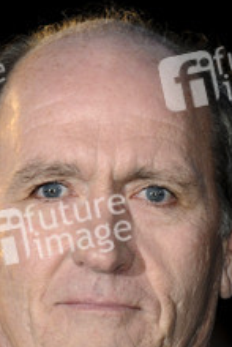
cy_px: 311
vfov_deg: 4.9
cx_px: 97
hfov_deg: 3.3
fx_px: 4072
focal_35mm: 422
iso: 400
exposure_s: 1/160
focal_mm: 155
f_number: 4.5
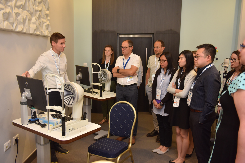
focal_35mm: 34
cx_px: 122
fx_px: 231
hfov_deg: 55.8
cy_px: 82
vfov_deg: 38.9
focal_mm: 34
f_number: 2.8
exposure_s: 1/100
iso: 1250
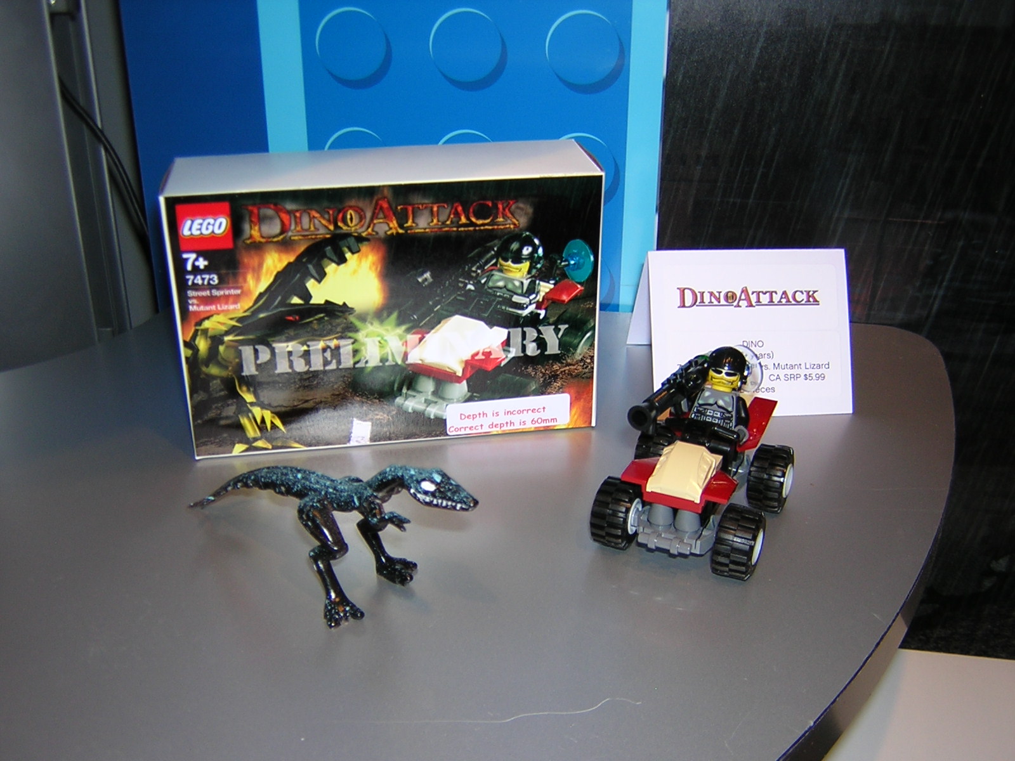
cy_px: 380
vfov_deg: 39.7
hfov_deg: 51.4
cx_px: 508
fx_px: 1056
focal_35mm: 36
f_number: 2.6
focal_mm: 4.7
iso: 100
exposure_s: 1/60.1
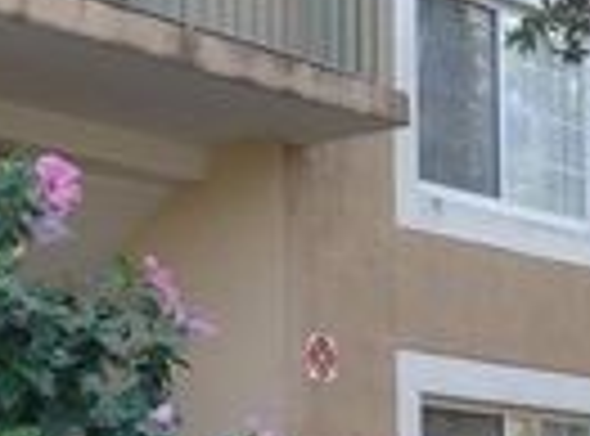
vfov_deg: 10.9
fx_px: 2273
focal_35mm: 134
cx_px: 131
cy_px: 407
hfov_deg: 14.7
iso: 50
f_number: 2.4
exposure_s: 1/128
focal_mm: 4.28
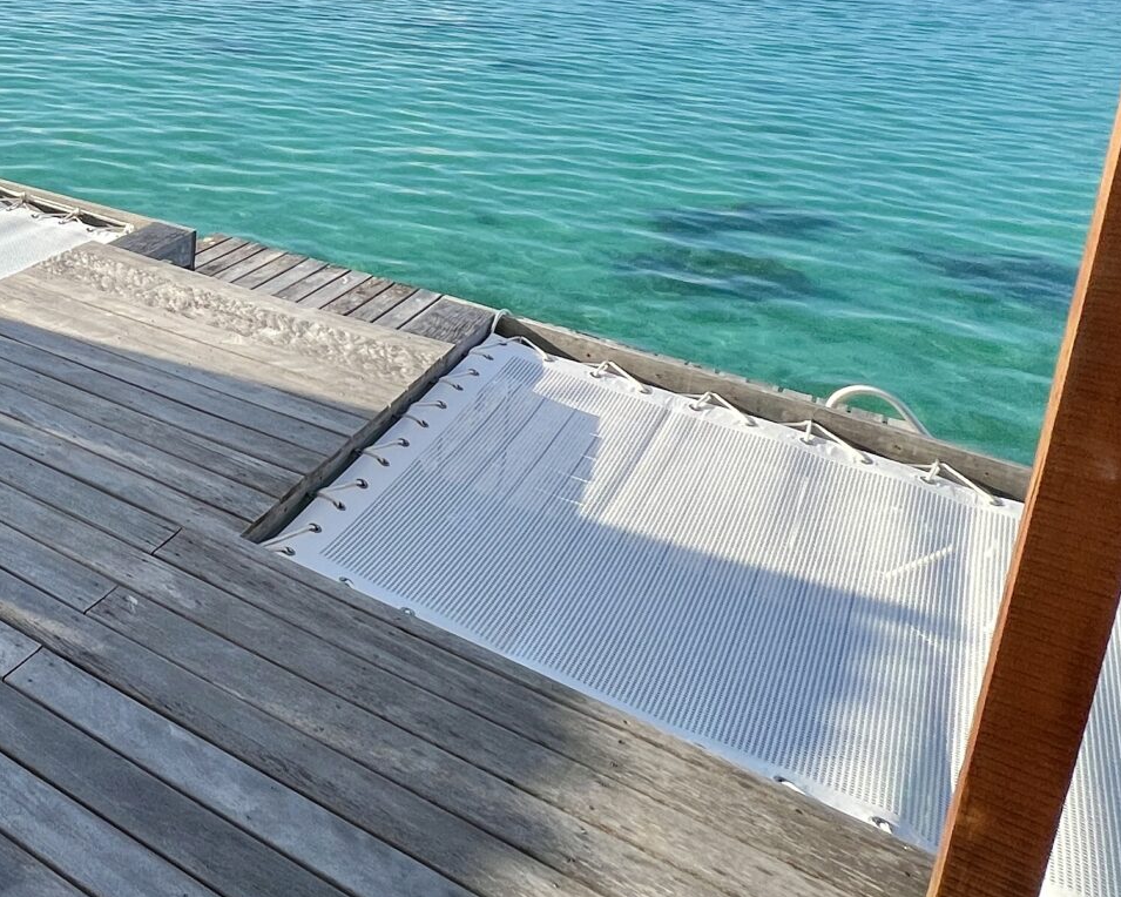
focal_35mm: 34
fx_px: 1128
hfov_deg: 44.3
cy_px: 82
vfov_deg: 40.0
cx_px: -21
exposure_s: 1/2137
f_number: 1.8
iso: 32
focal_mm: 1.57
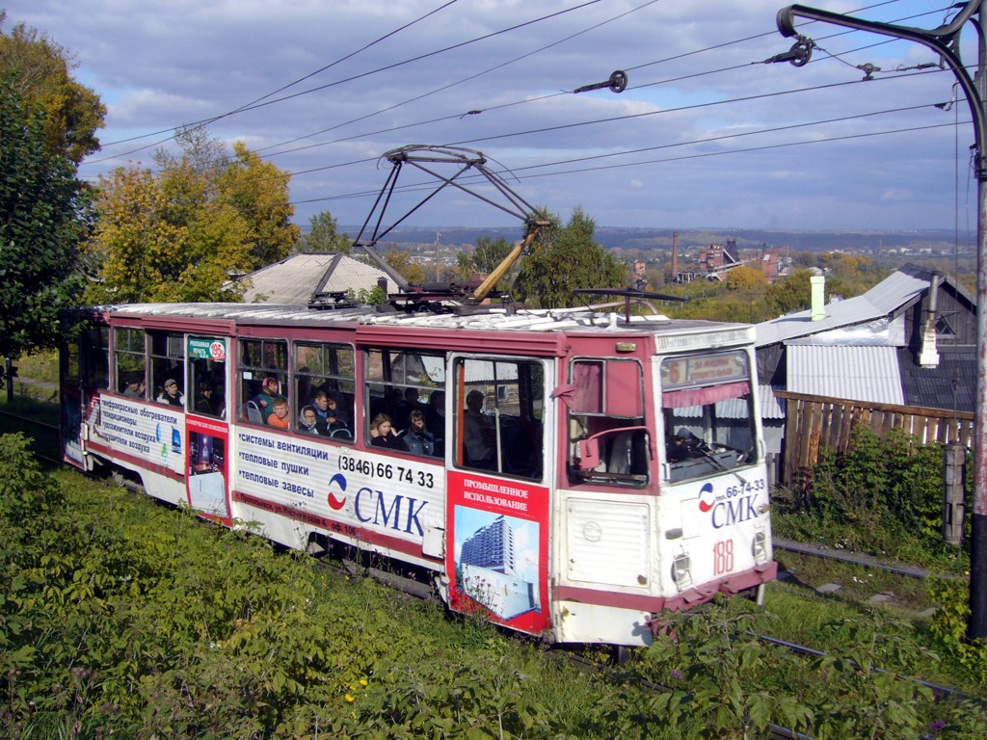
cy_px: 370
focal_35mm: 35
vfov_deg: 40.7
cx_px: 494
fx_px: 998
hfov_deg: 52.6
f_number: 5.6
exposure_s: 1/320
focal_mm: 5.8
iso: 80
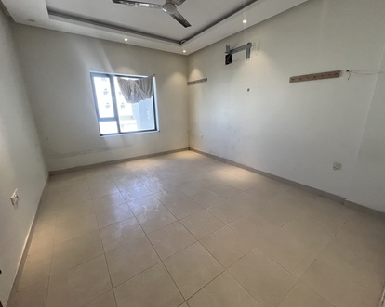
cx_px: 197
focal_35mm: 14
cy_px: 153
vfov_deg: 88.0
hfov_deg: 100.7
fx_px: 159
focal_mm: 1.57
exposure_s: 1/100
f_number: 1.8
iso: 125
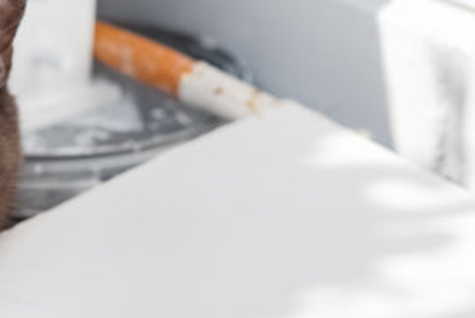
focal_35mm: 112
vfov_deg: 12.3
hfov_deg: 17.7
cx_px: -23
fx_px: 1480
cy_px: 189
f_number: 4
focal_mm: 50
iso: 200
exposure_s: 1/320
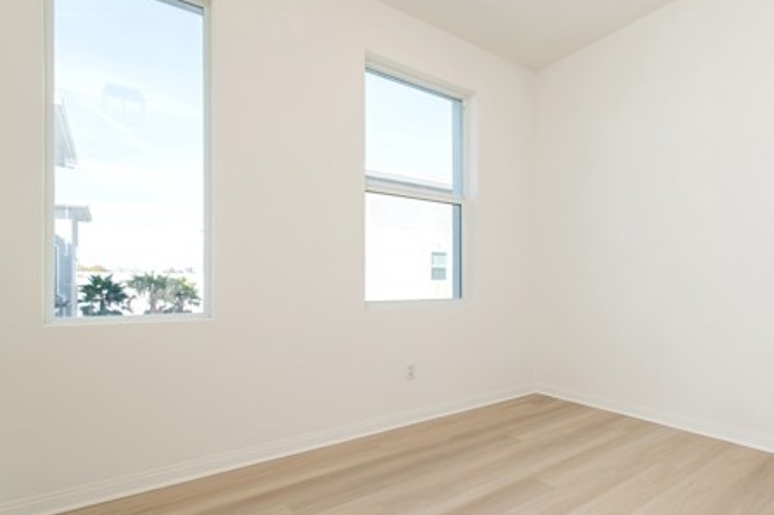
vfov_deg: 61.6
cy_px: 292
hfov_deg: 80.5
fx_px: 430
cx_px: 530
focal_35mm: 20
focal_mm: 14
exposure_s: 1/125
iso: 140
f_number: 5.6
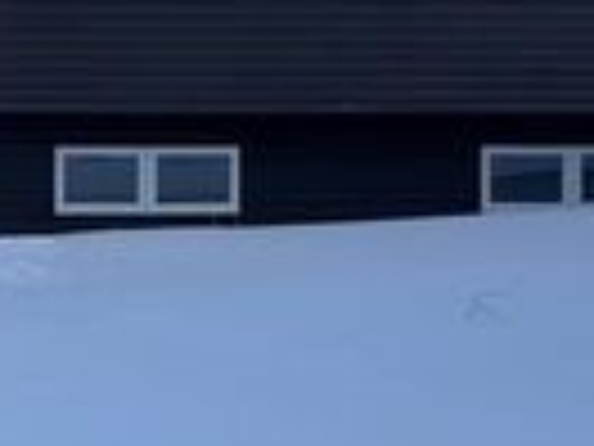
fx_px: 1562
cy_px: 97
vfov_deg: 16.1
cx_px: -9
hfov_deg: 20.8
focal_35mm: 91
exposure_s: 1/750
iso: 80
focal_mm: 6.76
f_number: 1.78
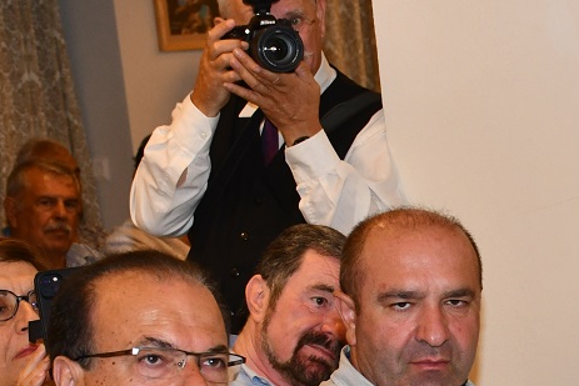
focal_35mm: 195
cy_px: 440
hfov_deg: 10.4
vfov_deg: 7.0
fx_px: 3137
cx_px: 676
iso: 1000
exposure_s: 1/60
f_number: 7.1
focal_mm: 48
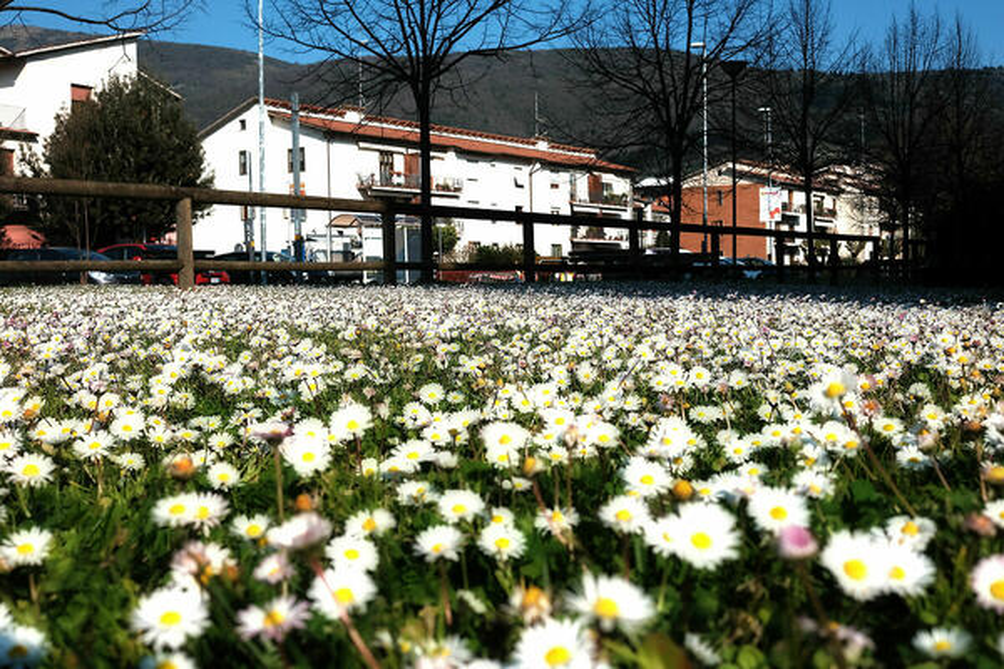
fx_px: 1143
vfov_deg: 32.6
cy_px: 334
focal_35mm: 41
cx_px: 502
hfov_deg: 47.4
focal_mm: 27
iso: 200
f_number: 9
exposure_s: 1/450
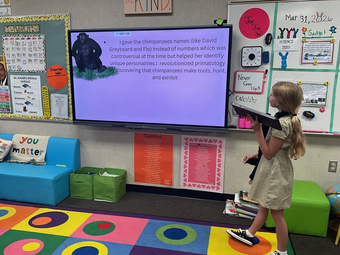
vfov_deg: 48.2
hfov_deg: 61.7
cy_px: 128
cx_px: 170
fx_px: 285
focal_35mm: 29
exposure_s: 1/90
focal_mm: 3
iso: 50
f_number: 1.8
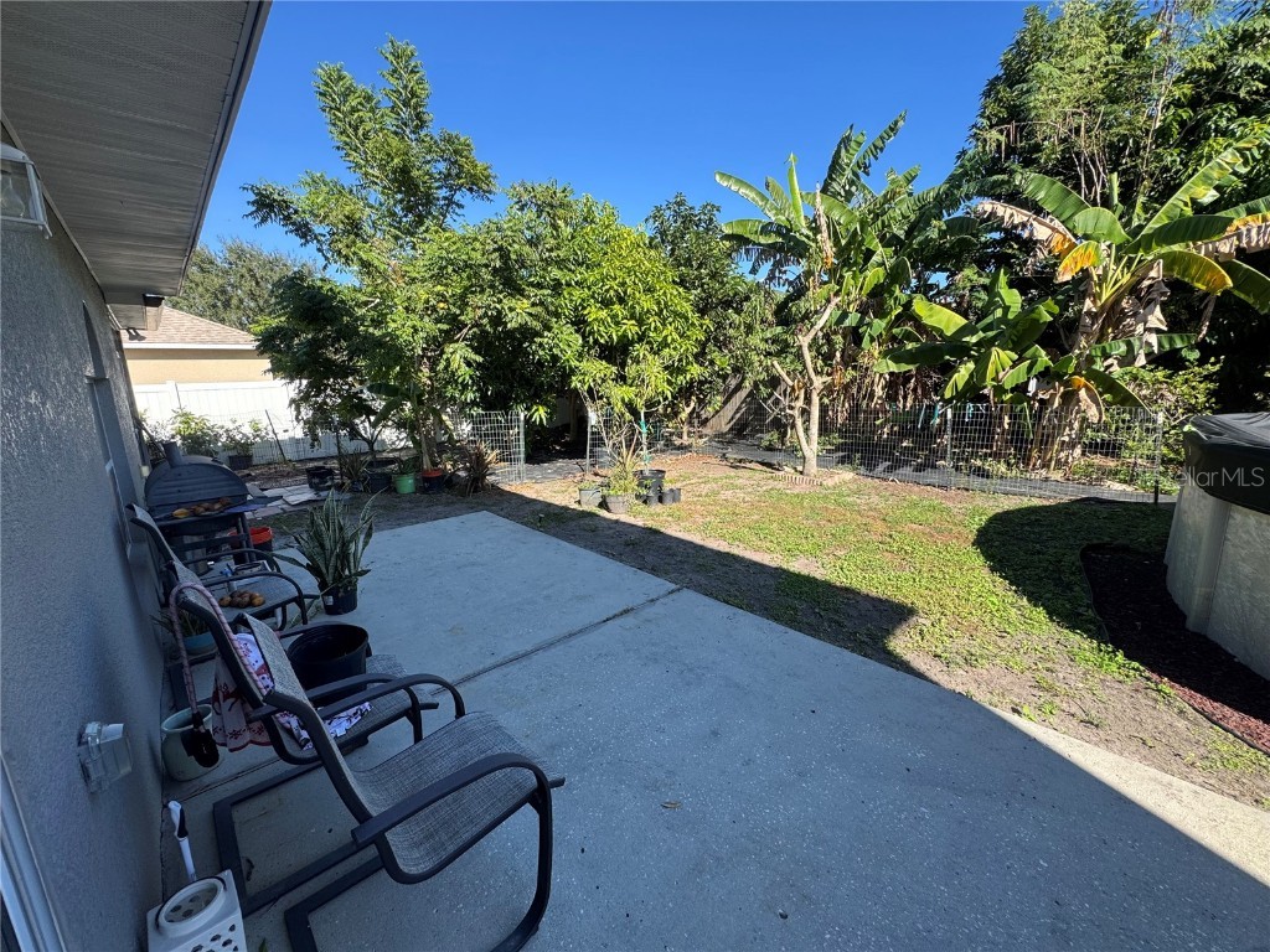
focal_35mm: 14
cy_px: 476
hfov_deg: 102.1
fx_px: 514
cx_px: 635
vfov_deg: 85.7
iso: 40
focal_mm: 2.22
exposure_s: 1/525
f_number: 2.2
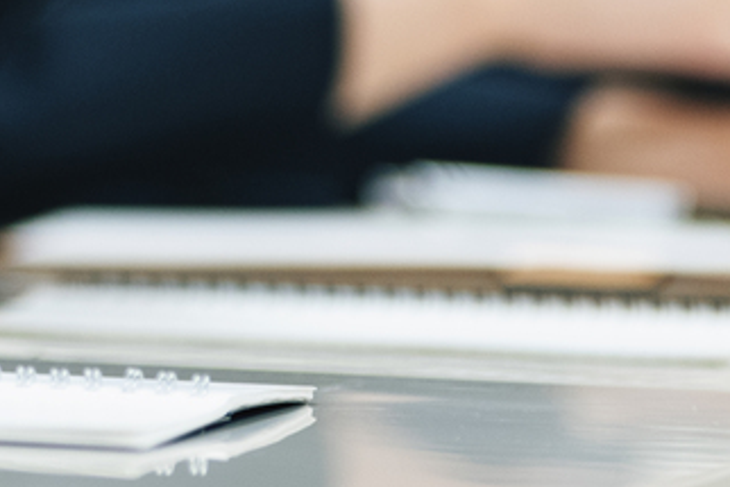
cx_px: -1186
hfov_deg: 3.1
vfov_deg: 2.1
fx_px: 13226
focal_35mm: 652
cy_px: -950
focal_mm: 105
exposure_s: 1/160
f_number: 1.8
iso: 320
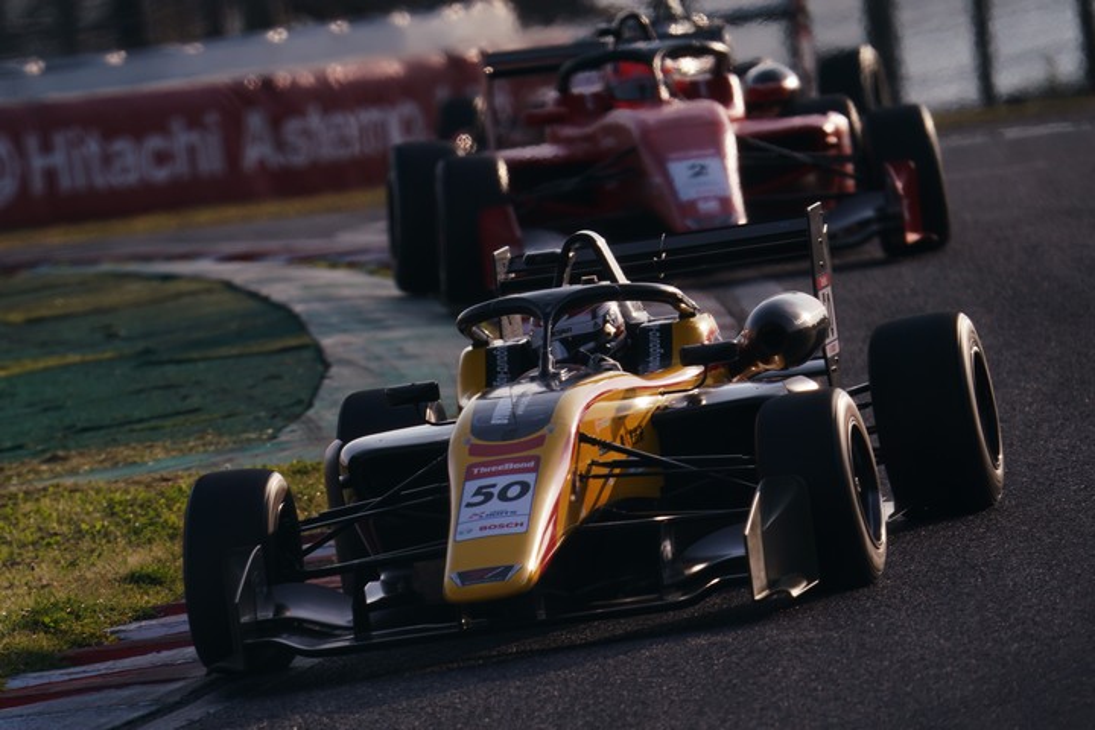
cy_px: 365
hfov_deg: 3.4
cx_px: 548
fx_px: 18249
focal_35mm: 600
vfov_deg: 2.3
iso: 200
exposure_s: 1/800
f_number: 6.3
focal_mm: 600
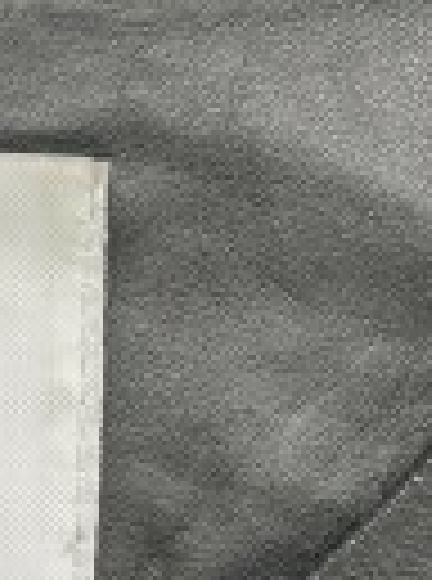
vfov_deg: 21.0
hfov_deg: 15.1
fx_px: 1555
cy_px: 441
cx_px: -124
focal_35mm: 93
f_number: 1.6
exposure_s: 1/60
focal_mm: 4.2
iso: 125
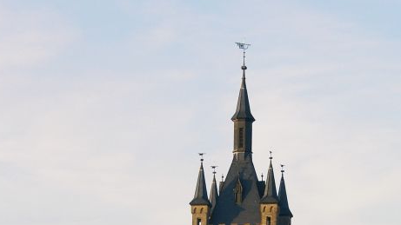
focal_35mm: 189
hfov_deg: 11.4
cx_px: 226
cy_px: 233
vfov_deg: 6.4
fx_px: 2009
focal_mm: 20.74
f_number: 4
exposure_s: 1/208
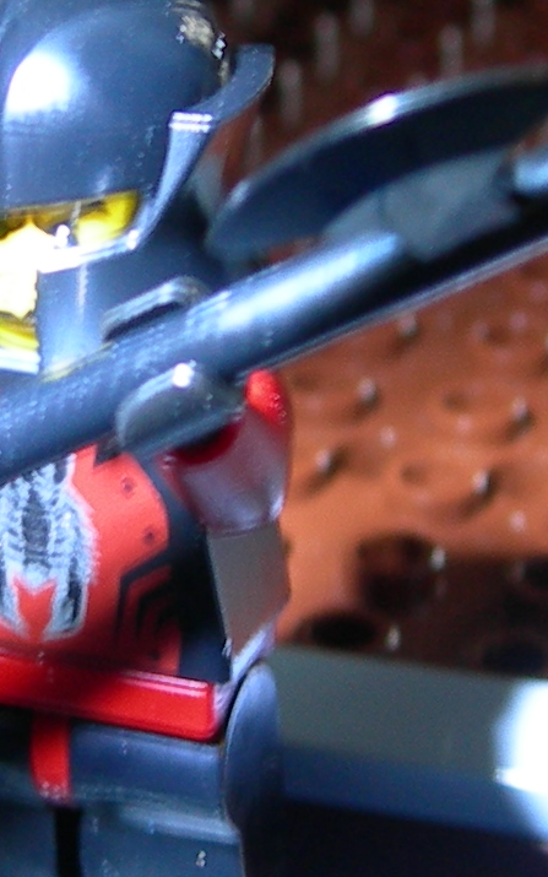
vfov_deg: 12.1
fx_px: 4133
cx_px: -31
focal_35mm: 173
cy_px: 446
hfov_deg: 7.5
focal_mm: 7.8
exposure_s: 1/4.6
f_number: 2.8
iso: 50
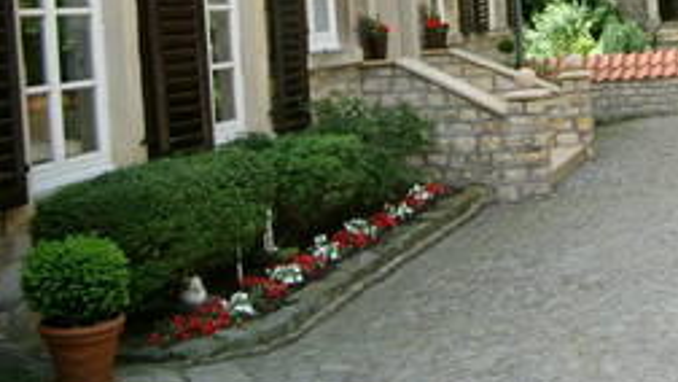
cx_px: 535
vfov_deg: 18.4
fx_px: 1151
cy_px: 5
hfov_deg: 32.0
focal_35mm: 64
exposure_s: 1/500
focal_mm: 7.6
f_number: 2.6
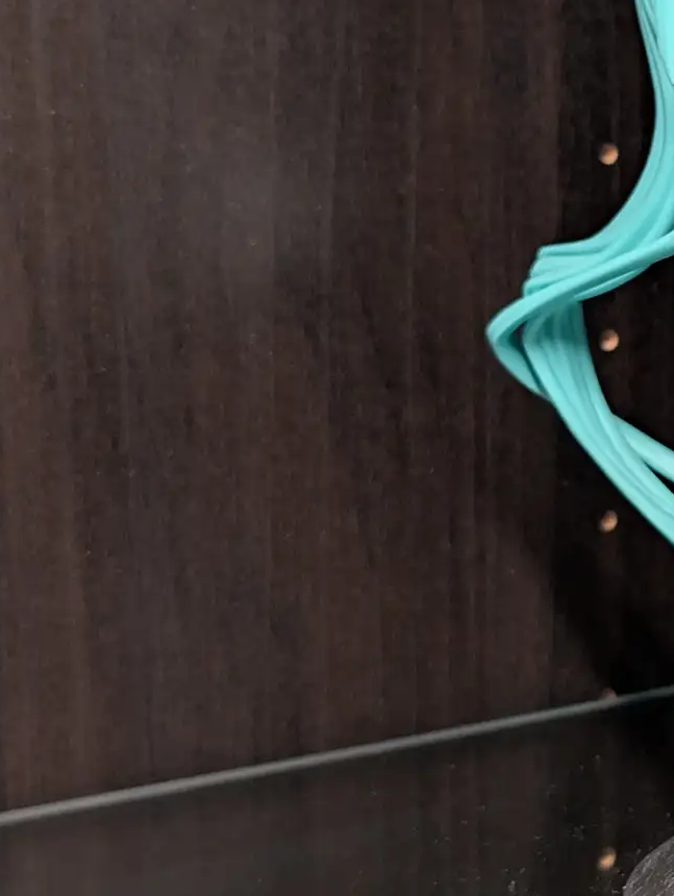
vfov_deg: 22.0
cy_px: 390
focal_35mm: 89
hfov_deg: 15.6
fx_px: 2306
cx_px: 926
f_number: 1.68
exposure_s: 1/10.7
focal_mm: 6.9
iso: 45
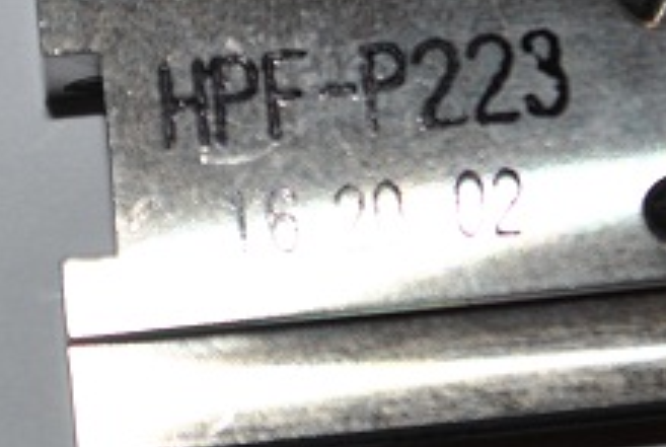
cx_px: 324
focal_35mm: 199
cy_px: 71
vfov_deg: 6.9
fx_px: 3689
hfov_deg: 10.3
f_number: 5.6
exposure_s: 1/125
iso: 100
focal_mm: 50
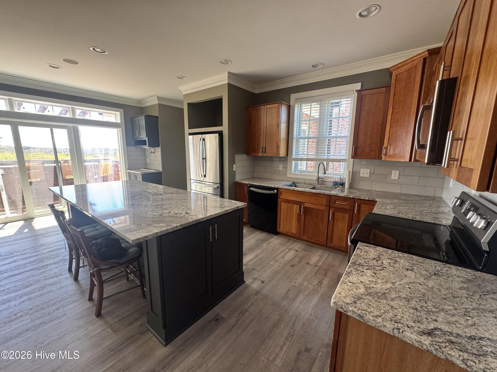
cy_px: 186
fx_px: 201
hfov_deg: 102.1
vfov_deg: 85.7
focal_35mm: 14
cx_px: 248
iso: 160
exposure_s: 1/99
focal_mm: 2.22
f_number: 2.2
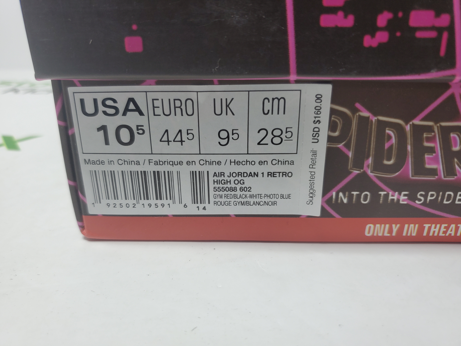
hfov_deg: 67.3
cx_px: 230
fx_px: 346
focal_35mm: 26
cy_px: 173
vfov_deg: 53.1
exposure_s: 1/324
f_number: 1.5
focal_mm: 4.3
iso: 50
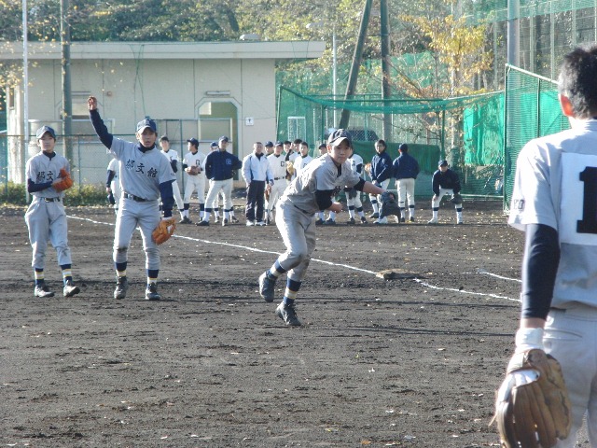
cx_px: 298
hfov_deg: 8.5
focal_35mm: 232
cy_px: 224
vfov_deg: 6.4
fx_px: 4001
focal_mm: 41
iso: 200
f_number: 4.4
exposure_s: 1/320
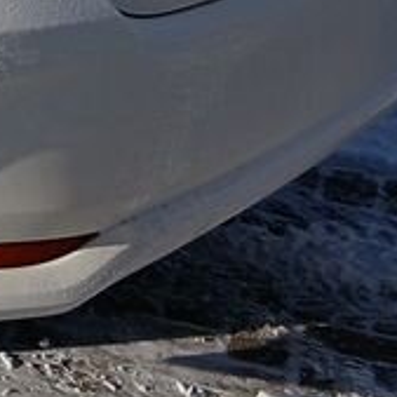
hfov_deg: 11.3
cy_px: -115
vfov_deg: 12.2
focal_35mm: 139
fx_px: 1804
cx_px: -411
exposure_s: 1/984
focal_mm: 3.98
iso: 20
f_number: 1.8
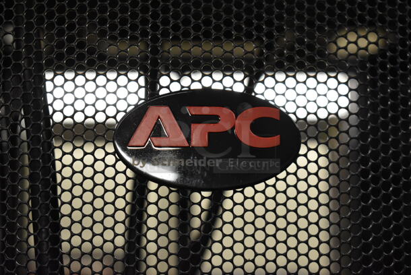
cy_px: 138
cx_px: 206
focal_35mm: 78
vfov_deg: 17.5
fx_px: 891
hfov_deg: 26.0
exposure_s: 1/80
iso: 1400
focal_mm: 52
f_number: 5.6
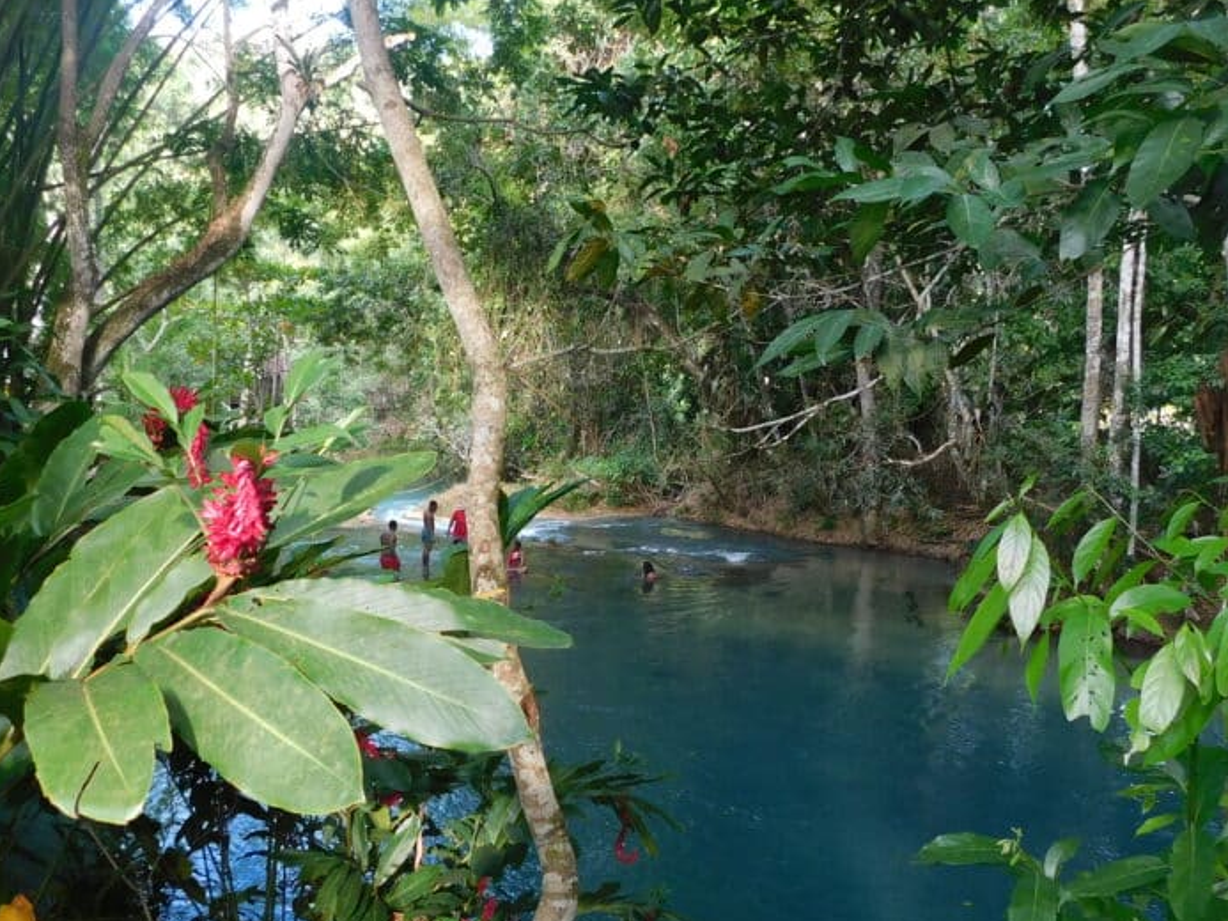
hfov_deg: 53.9
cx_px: 606
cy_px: 592
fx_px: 1206
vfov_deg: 41.4
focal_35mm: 34
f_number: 3
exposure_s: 1/30
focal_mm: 4
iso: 160
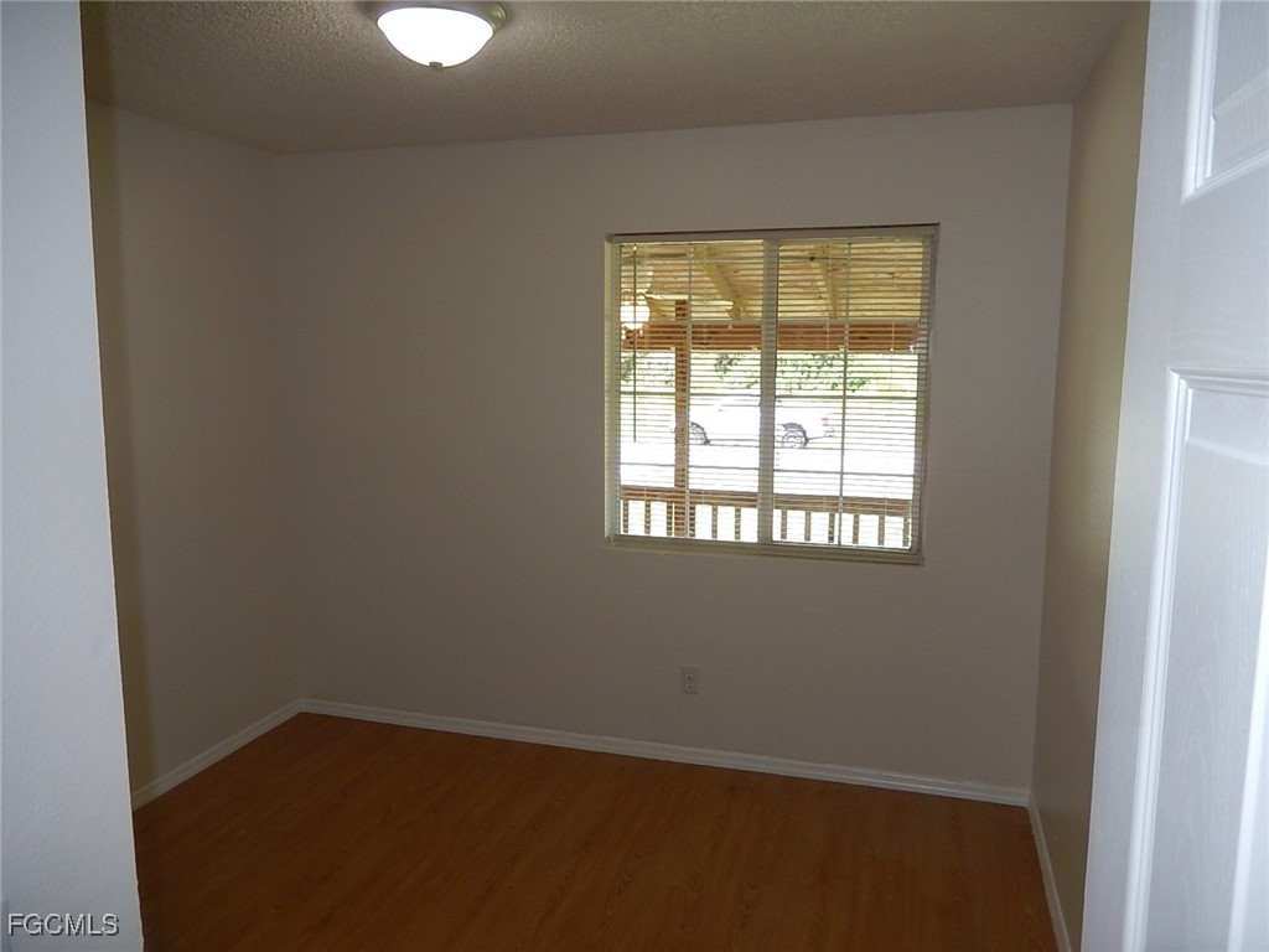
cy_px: 476
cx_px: 634
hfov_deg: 69.4
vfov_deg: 54.9
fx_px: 916
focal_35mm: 25
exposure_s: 1/50
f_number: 3.4
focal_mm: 4.5
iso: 125
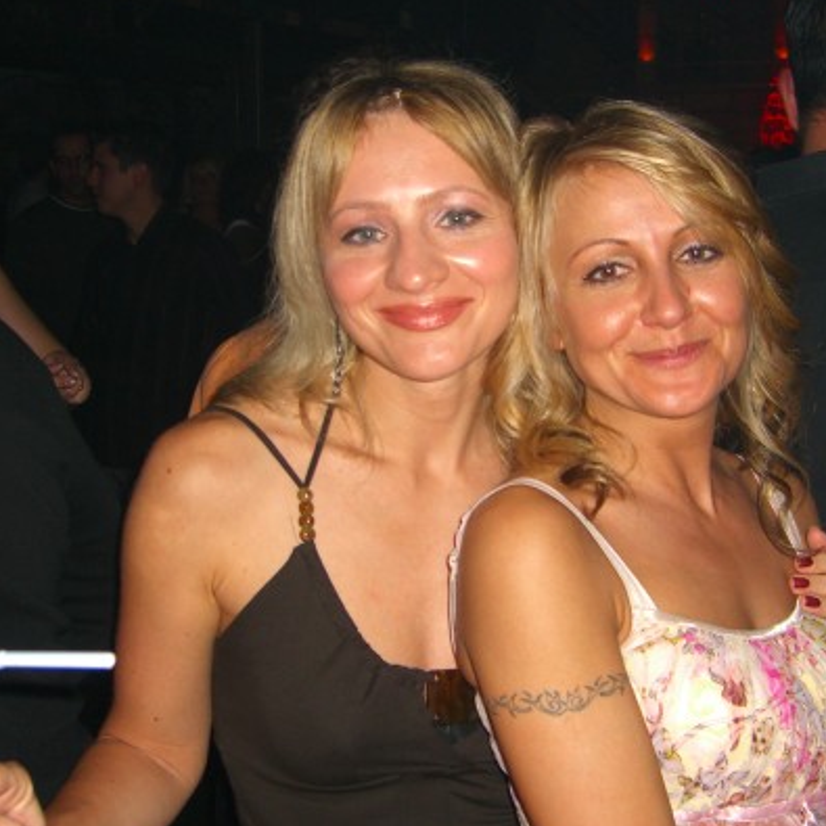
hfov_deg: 33.4
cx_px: 458
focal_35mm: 51
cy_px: 414
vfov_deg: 33.4
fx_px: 1377
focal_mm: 7.9
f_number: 2.8
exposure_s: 1/60
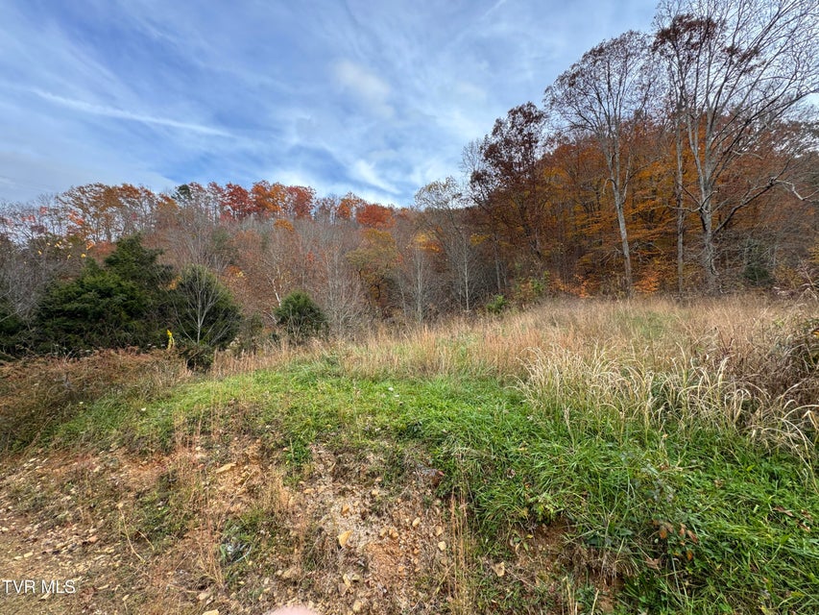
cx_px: 410
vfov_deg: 85.7
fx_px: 331
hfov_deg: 102.1
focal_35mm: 14
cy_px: 308
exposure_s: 1/178
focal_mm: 2.22
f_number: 2.2
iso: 40
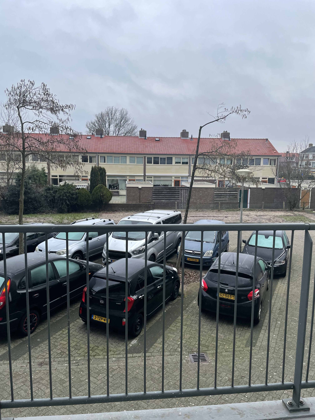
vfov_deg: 67.3
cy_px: 210
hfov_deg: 53.1
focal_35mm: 26
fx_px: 315
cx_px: 158
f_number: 1.6
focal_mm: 4.2
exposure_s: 1/121
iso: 64
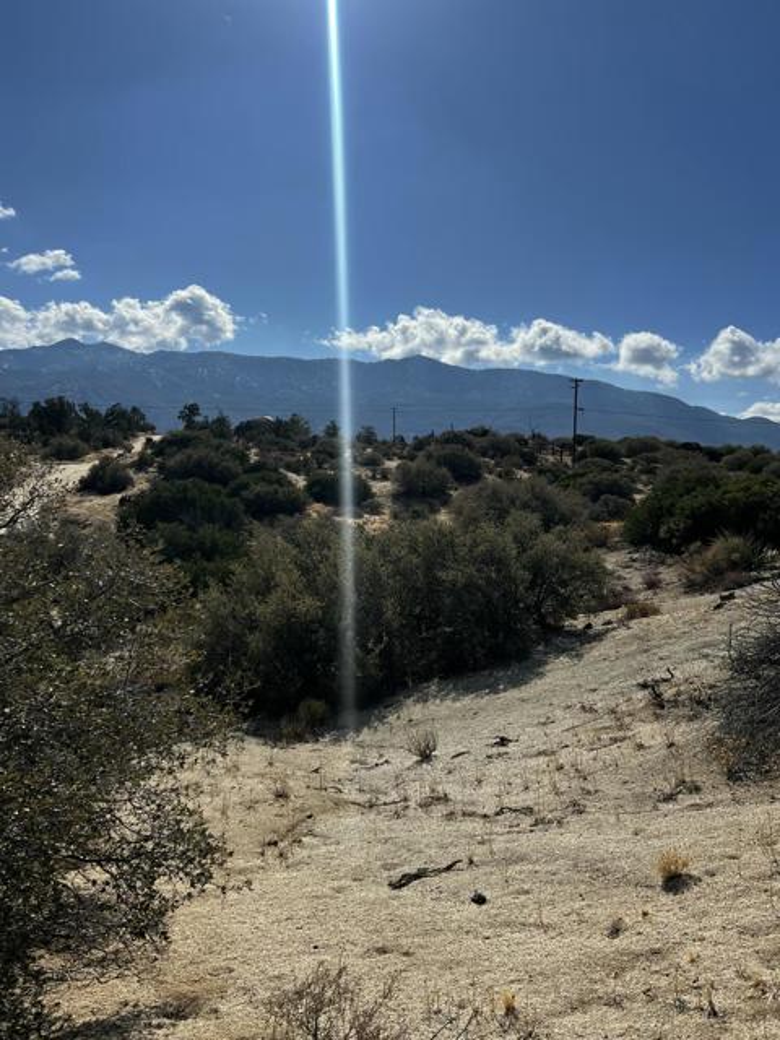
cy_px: 520
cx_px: 390
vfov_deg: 67.3
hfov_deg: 53.1
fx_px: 781
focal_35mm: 26
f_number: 1.5
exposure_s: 1/9434
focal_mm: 5.7
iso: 50
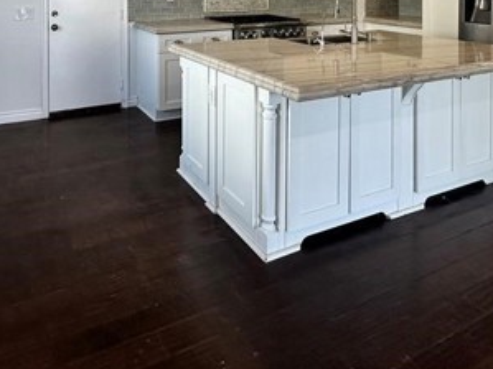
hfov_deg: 59.0
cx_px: 176
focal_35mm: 30
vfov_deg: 39.6
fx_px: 427
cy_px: -21
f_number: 2.2
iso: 160
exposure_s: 1/120
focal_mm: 2.22
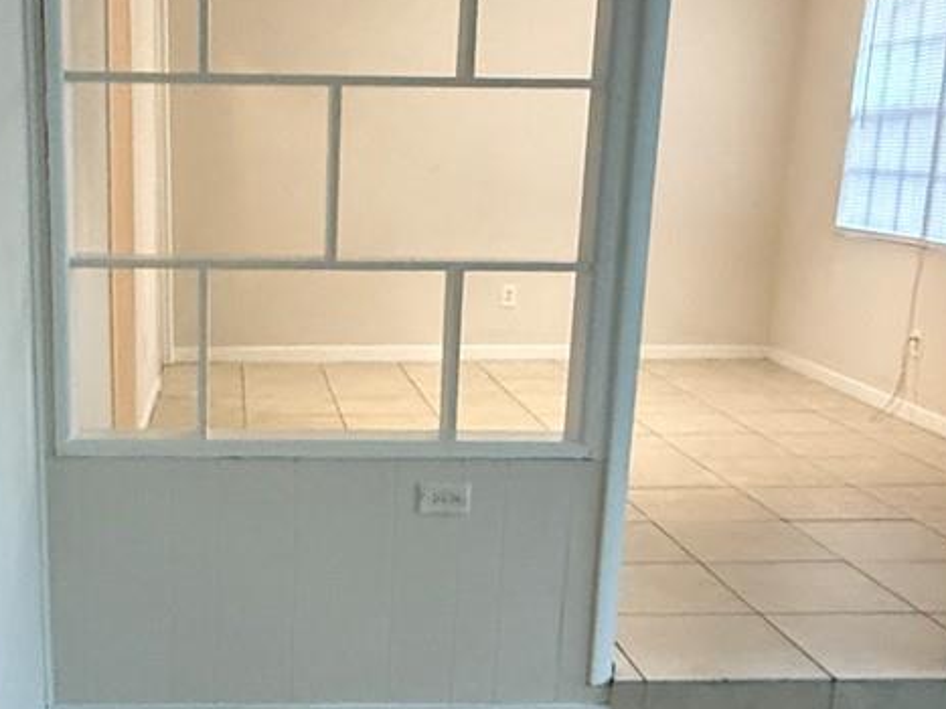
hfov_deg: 39.1
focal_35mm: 48
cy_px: 488
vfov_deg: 30.0
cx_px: 294
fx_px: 1311
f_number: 2.2
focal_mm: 2.22
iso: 800
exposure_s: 1/60
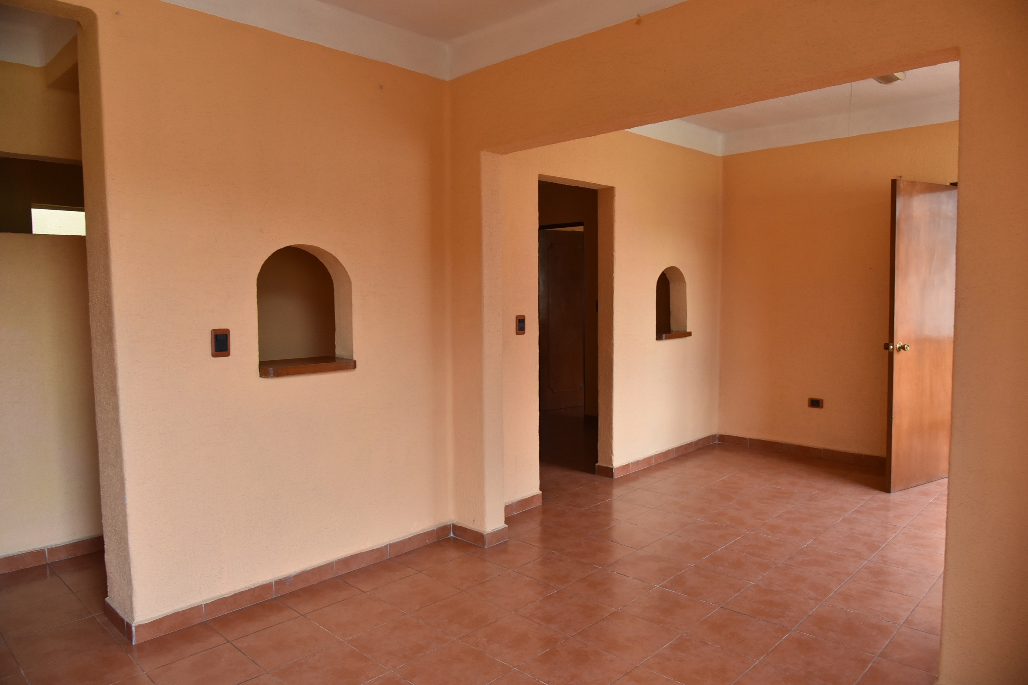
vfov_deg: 53.1
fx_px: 685
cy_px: 342
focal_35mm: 24
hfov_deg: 73.7
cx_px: 514
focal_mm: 24
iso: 800
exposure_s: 1/100
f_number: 5.6
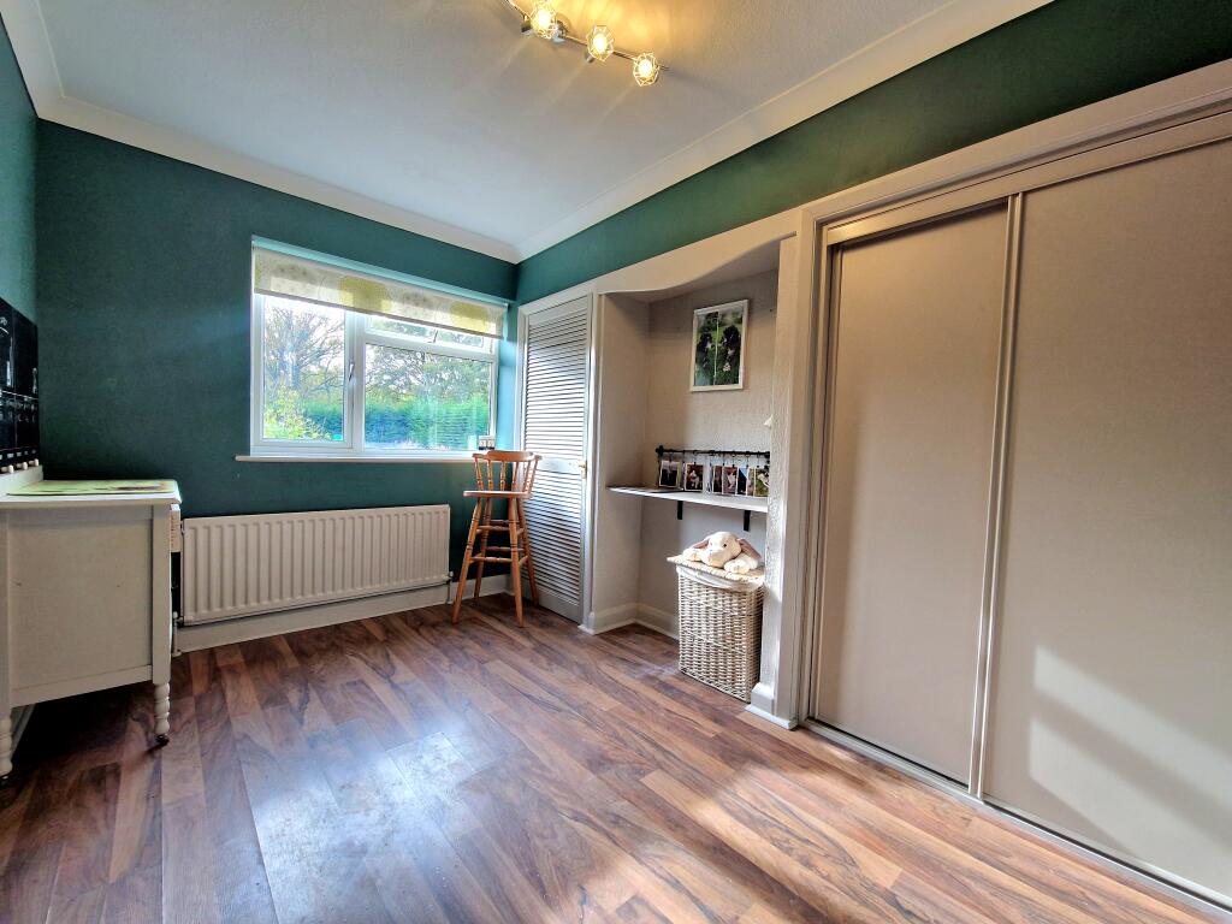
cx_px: 616
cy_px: 462
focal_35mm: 13
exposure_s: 1/100
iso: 100
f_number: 2.2
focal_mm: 2.2
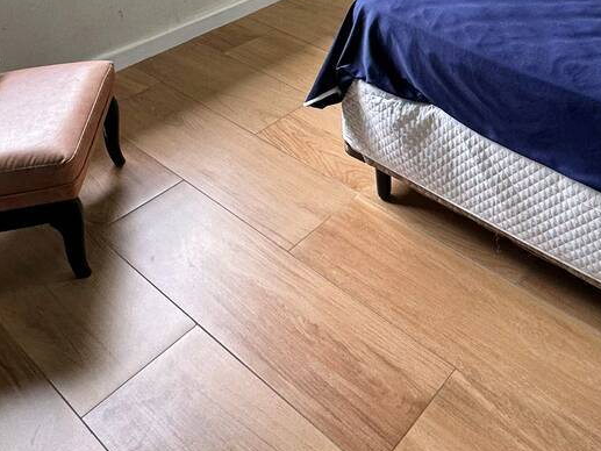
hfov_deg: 44.9
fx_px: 677
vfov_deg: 30.5
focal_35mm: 39
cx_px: 500
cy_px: -108
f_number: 2.2
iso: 100
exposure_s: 1/120
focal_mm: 2.22
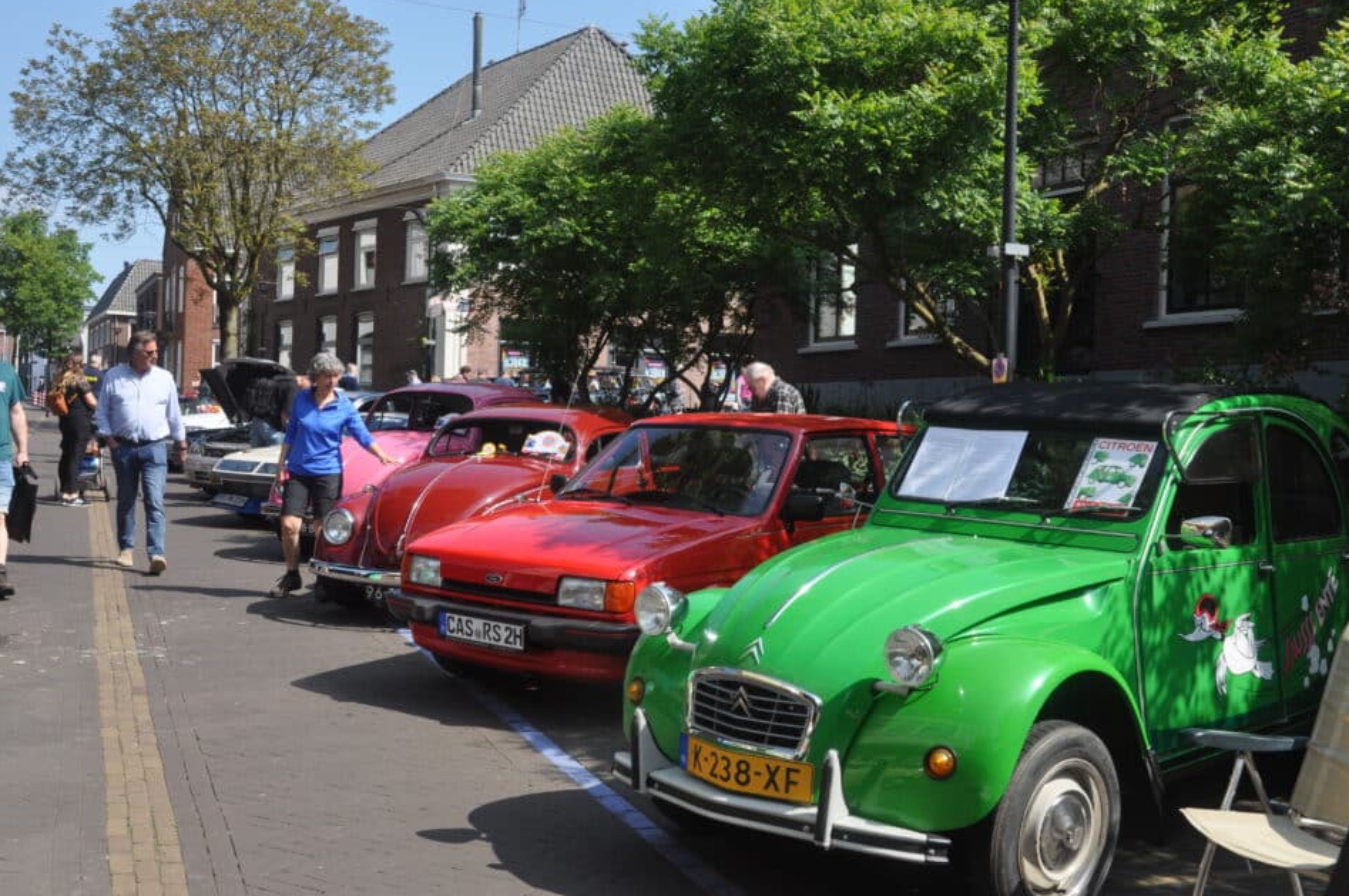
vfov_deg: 32.9
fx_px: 1517
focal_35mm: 41
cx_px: 657
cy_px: 469
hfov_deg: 47.9
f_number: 9
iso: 400
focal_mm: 25
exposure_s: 1/320
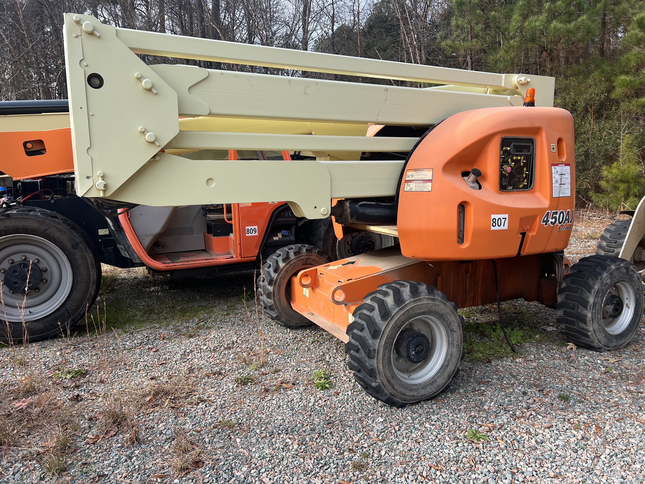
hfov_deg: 67.3
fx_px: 484
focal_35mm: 26
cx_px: 322
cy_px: 242
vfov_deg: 53.1
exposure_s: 1/1238
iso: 50
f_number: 1.5
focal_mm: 5.7
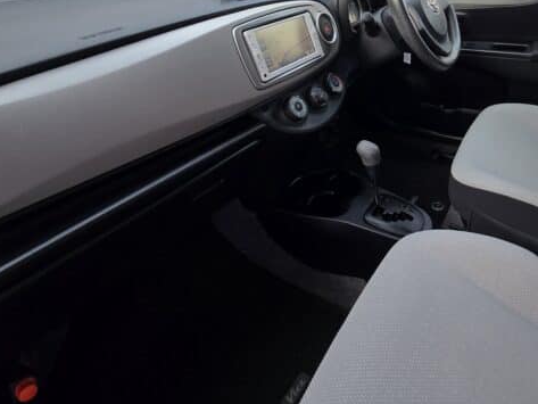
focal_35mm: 22
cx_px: 357
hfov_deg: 74.1
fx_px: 342
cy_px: 100
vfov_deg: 57.9
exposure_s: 1/143
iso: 50
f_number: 2.2
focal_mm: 2.2
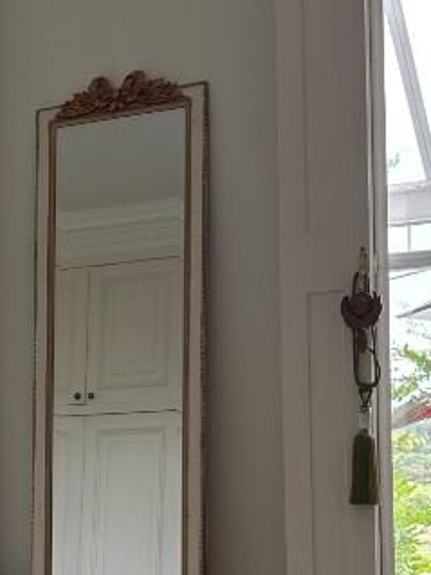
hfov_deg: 18.0
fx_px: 1279
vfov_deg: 24.8
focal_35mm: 77
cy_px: 488
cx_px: -105
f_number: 1.78
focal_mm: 6.76
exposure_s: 1/121
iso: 80
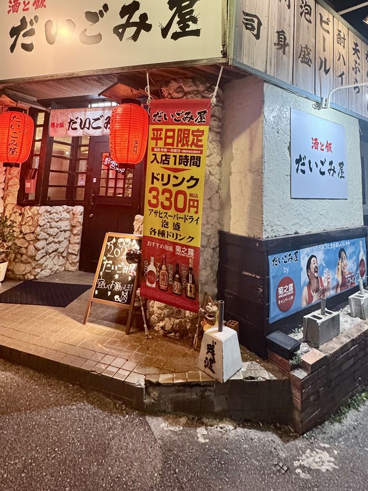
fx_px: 298
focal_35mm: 21
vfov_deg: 75.2
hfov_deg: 63.2
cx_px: 206
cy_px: 144
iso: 320
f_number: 2.2
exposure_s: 1/60
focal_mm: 2.22
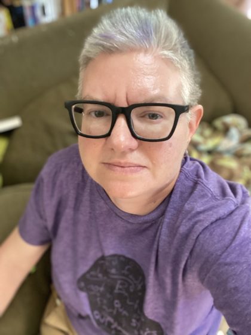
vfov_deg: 60.0
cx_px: 126
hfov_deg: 46.8
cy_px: 168
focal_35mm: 30
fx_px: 290
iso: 400
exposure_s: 1/39
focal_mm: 2.71
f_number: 2.2
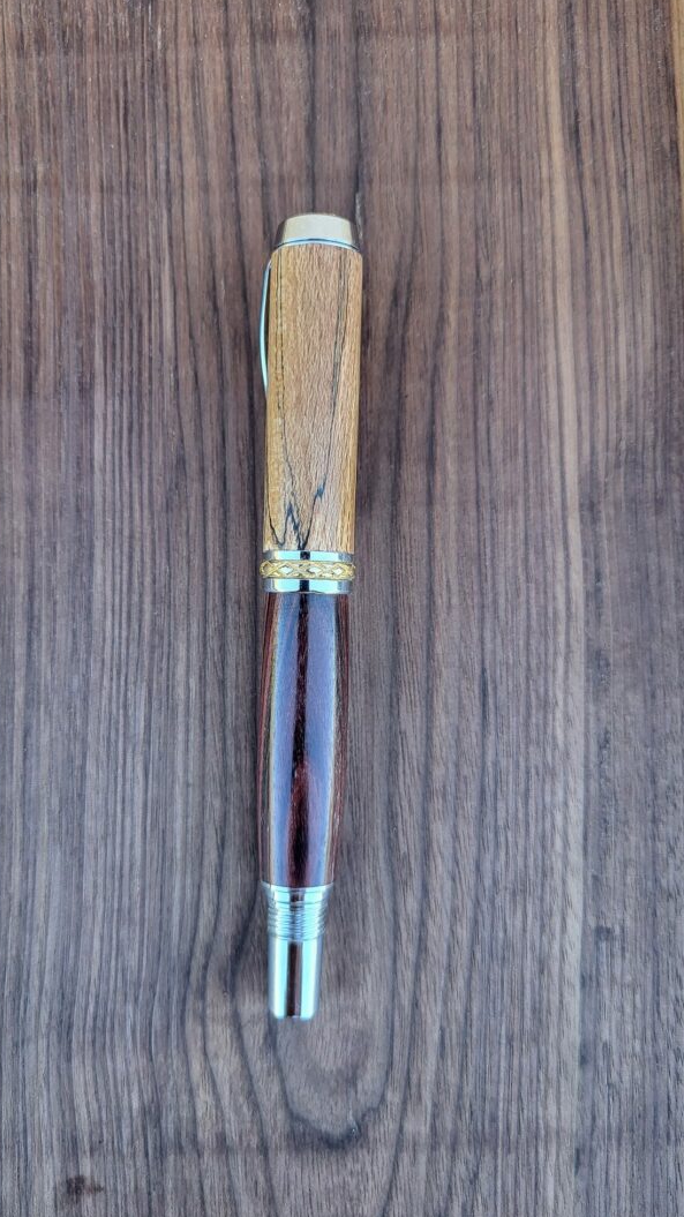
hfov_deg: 40.1
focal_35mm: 29
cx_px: 321
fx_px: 936
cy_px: 617
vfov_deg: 66.1
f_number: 1.8
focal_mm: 5.4
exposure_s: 1/100
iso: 80
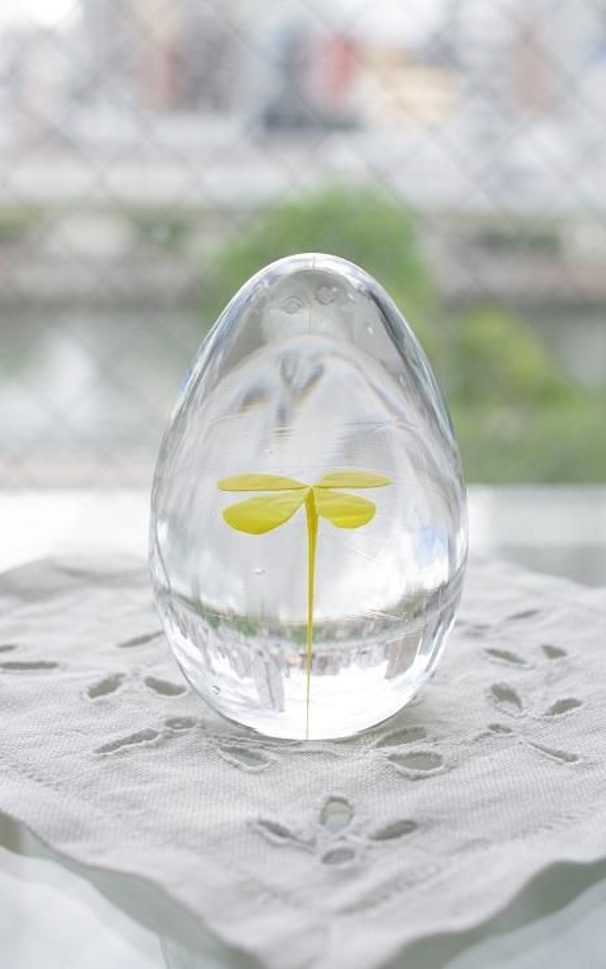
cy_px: 484
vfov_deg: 37.5
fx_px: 1427
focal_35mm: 54
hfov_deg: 24.0
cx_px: 294
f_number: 6.3
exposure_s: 1/250
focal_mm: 35
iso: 800
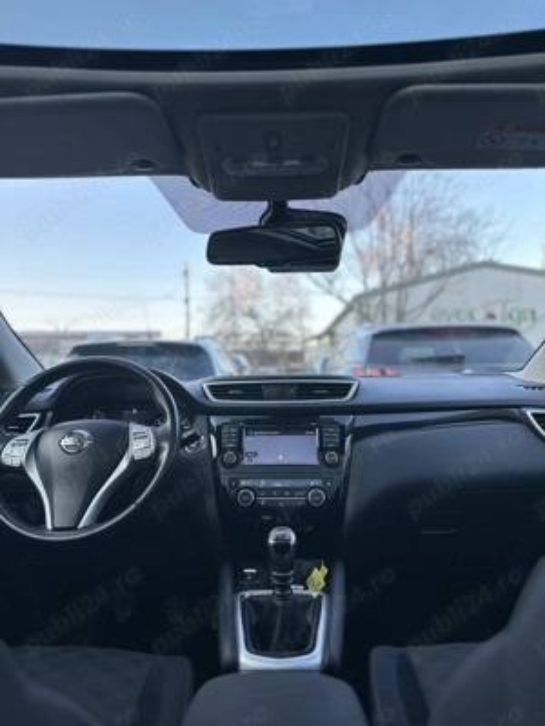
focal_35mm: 24
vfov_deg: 71.6
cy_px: 363
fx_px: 504
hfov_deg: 56.8
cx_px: 272
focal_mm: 6.86
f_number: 1.78
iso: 80
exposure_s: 1/252
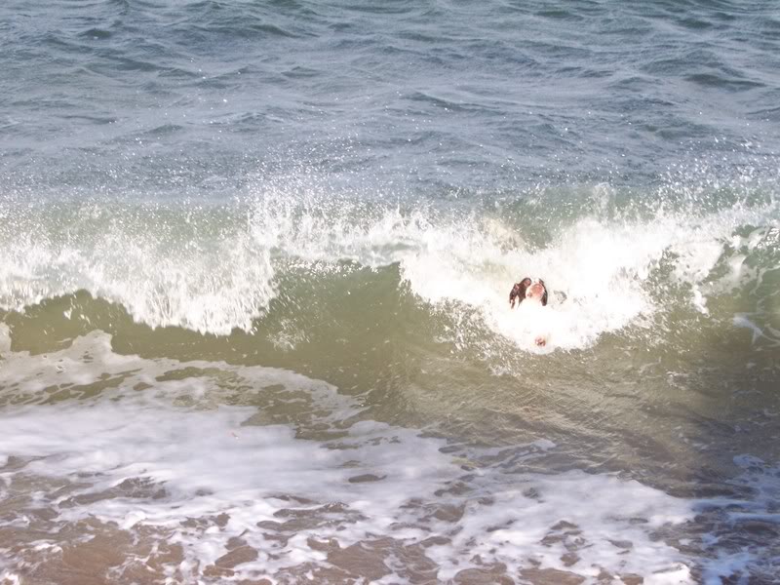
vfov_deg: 14.2
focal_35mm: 104
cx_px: 390
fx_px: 2343
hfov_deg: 18.9
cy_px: 292
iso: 140
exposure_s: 1/250
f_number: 6.7
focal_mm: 21.3
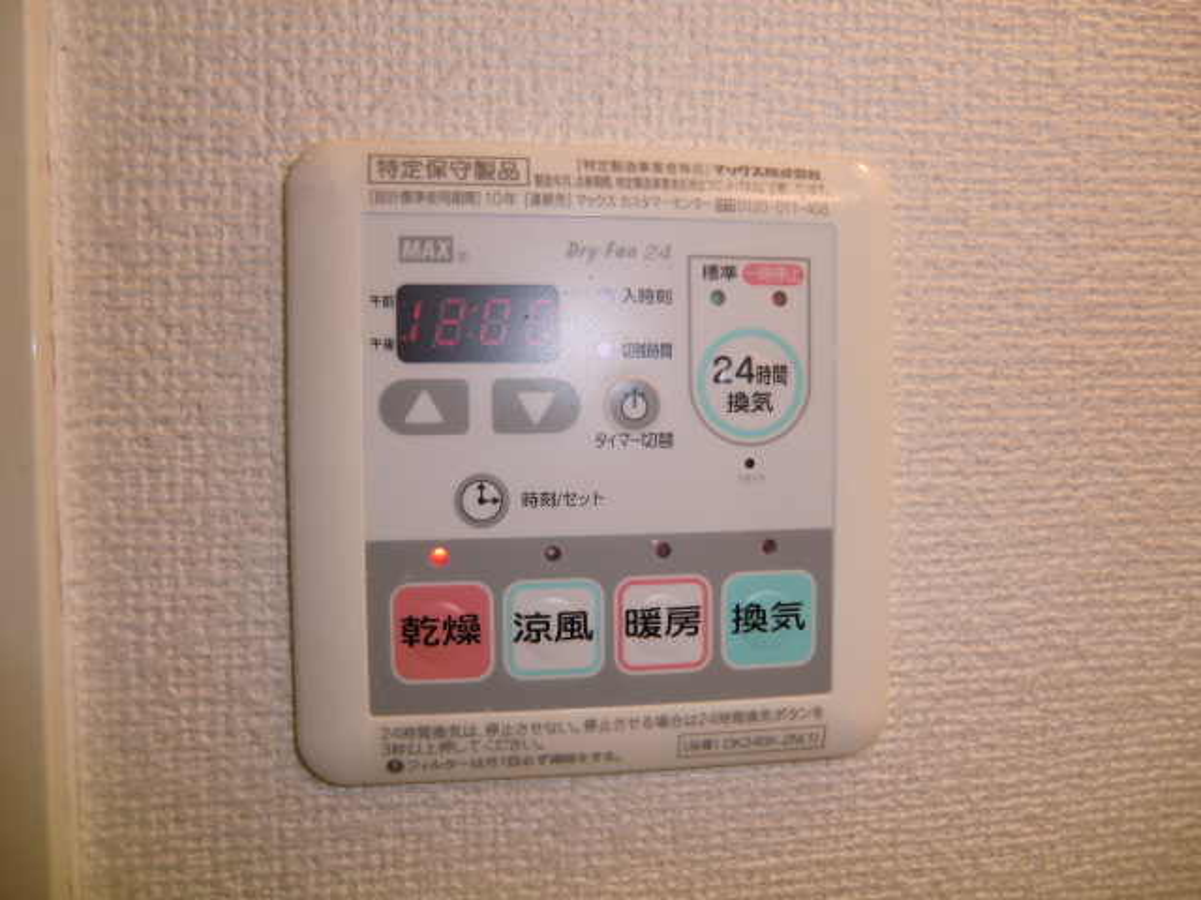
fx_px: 833
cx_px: 600
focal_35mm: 24
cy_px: 450
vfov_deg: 56.8
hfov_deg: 71.6
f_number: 3.2
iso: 64
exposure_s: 1/60
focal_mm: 4.3
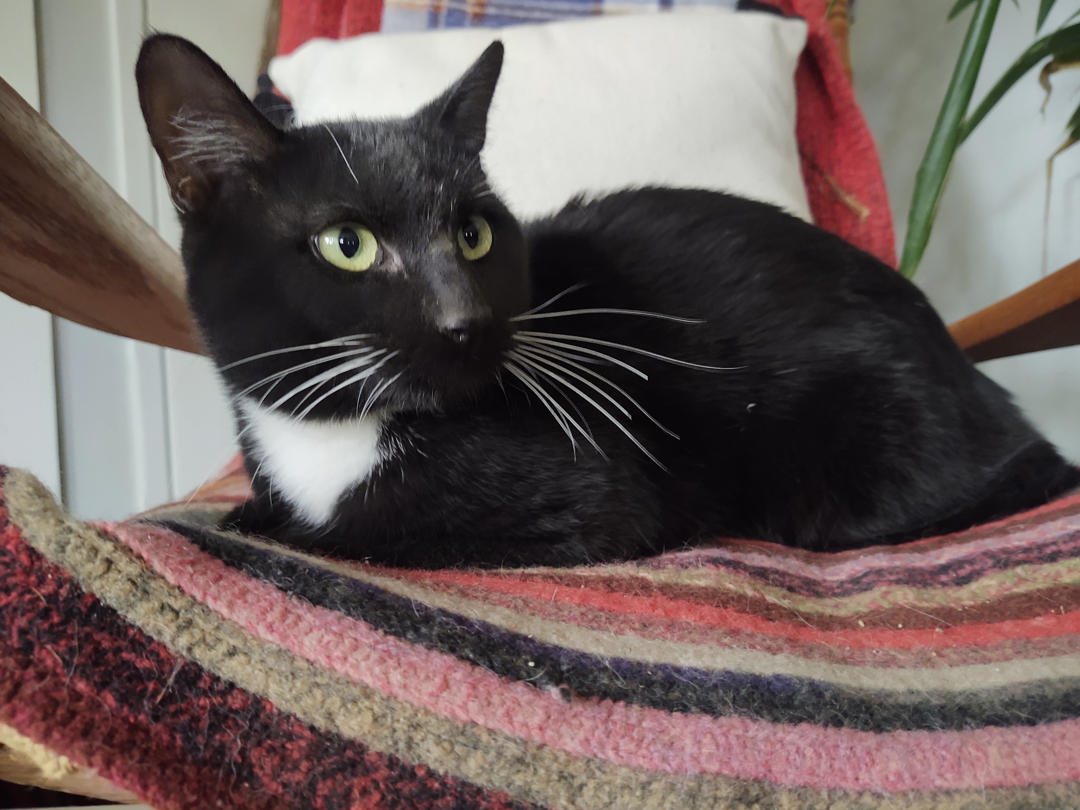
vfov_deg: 51.4
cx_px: 540
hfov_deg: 65.3
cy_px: 405
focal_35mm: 27
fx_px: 842
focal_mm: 4.75
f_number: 1.7
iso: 406
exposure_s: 1/25
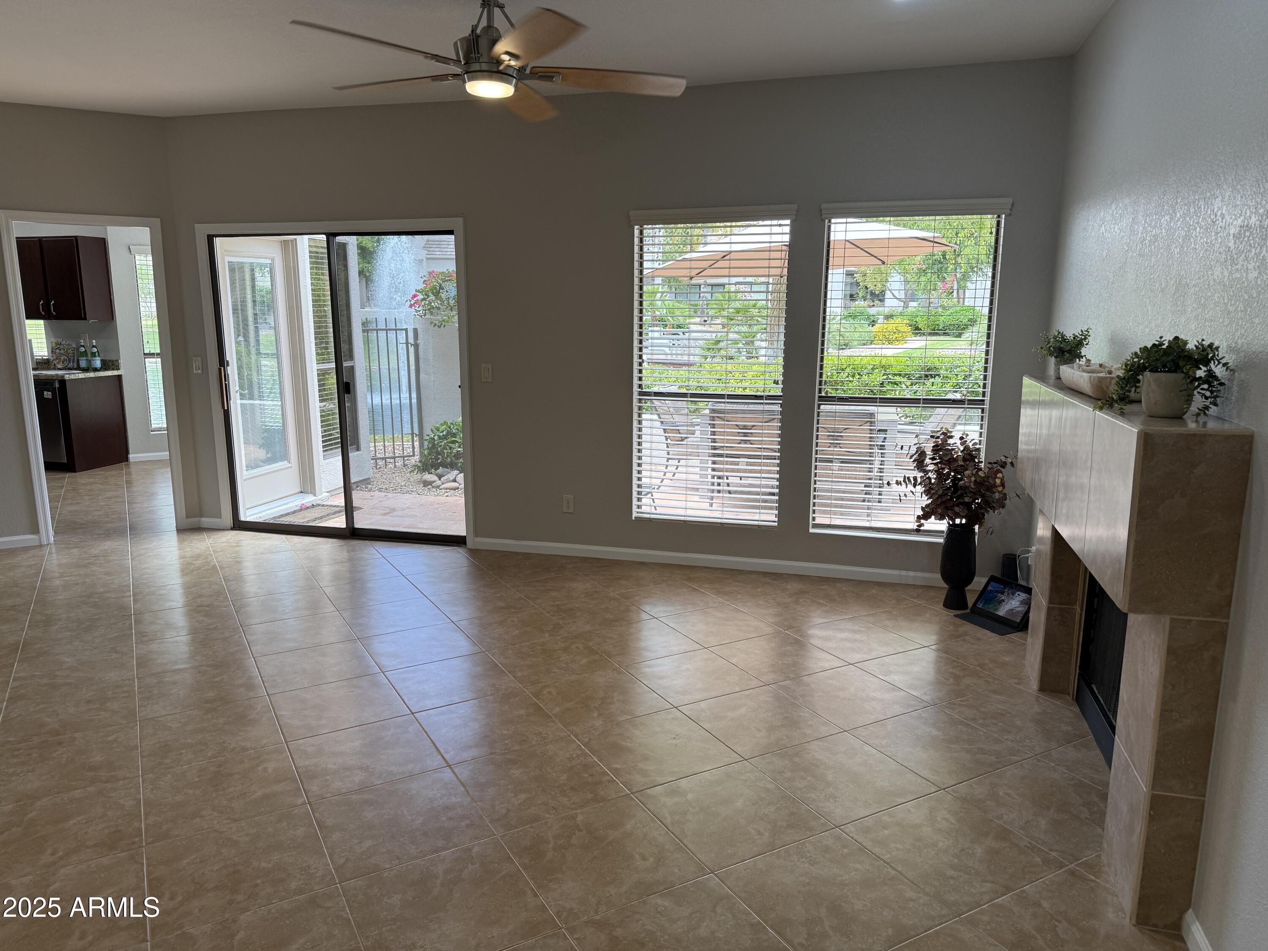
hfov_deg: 71.6
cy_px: 476
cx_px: 634
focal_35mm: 24
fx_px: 879
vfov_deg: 56.8
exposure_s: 1/182
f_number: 1.78
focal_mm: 6.76
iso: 80
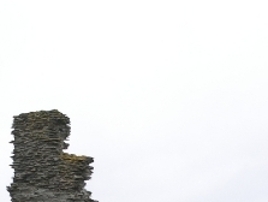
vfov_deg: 13.9
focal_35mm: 102
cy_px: 269
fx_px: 791
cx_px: 58
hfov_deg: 19.1
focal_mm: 7.8
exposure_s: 1/350
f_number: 5.6
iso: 100
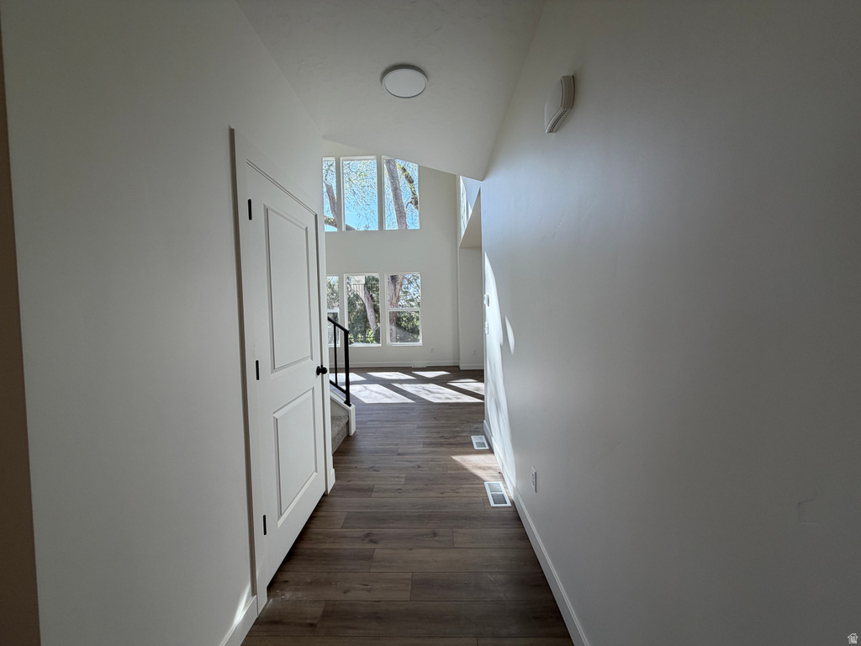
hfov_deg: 102.1
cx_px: 430
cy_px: 323
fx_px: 348
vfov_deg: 85.7
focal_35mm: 14
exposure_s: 1/143
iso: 50
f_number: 2.2
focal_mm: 2.22
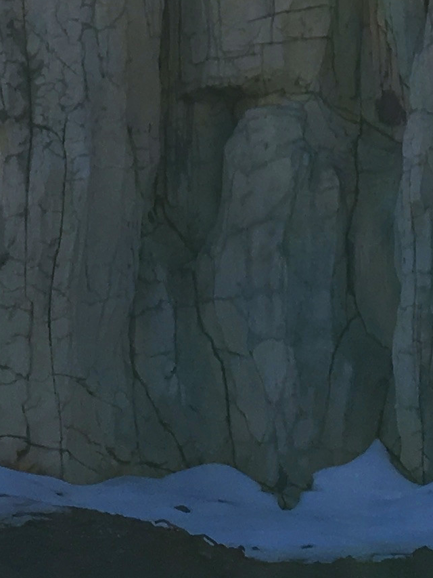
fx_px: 2284
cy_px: -302
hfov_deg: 10.8
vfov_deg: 13.5
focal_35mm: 137
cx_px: 351
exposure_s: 1/855
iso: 25
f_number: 2.2
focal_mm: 4.15
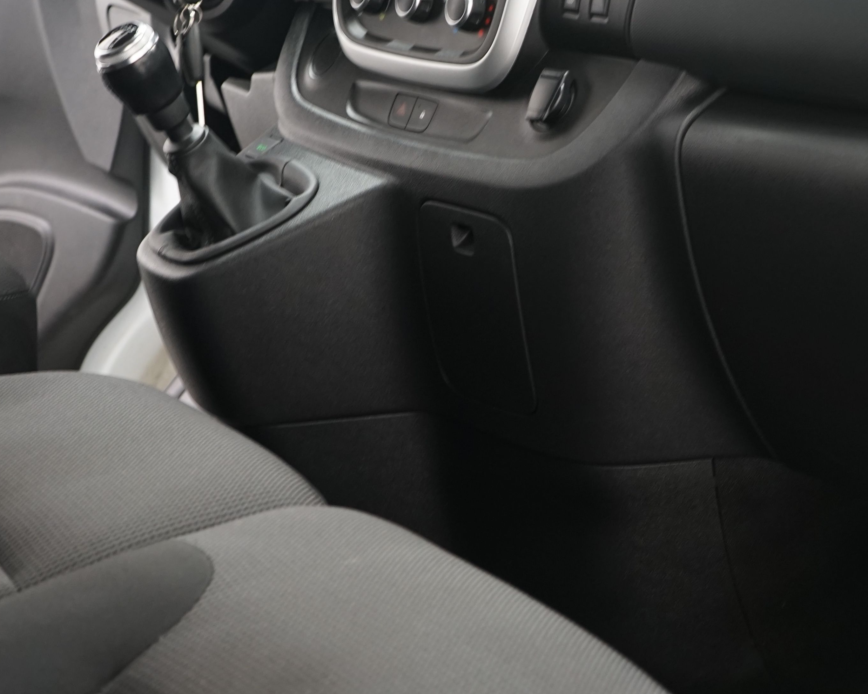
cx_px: 613
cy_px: 368
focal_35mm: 68
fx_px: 1747
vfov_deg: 22.5
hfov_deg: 27.6
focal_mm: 33
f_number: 4.5
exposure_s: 1/8
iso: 800
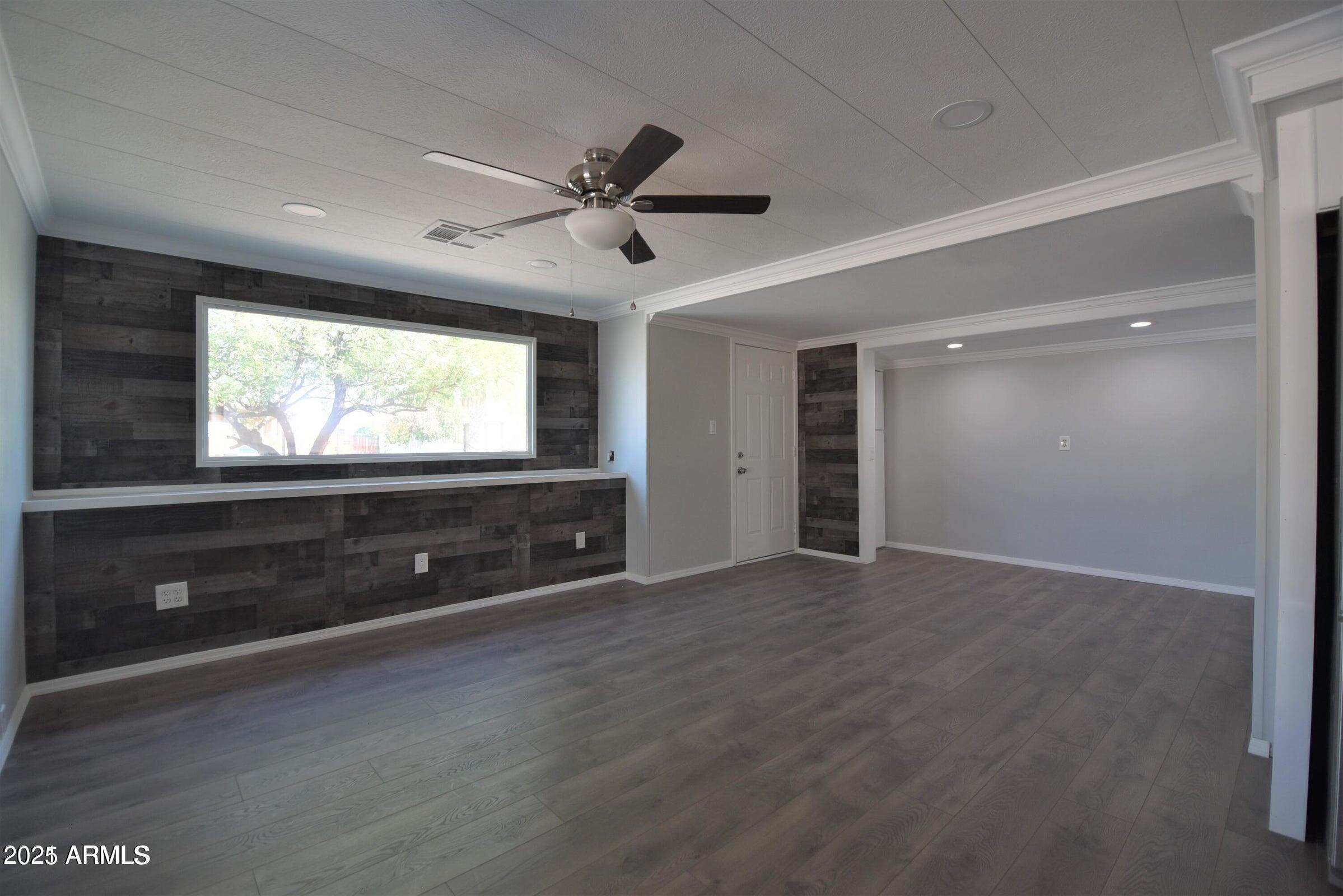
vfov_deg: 73.8
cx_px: 672
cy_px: 448
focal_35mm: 16
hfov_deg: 96.7
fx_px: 597
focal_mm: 16
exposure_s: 1/125
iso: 400
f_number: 5.6
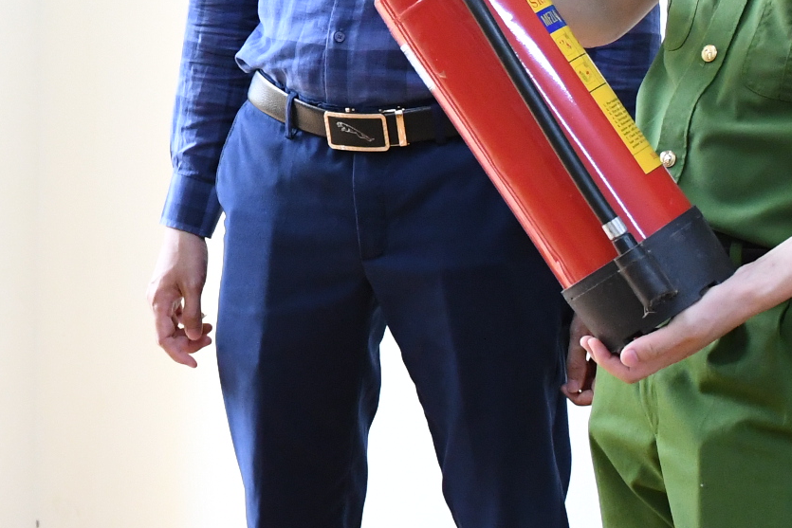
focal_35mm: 150
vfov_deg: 9.0
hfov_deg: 13.5
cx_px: -25
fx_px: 3300
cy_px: -149
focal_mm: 30
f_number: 5
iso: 2500
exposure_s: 1/200
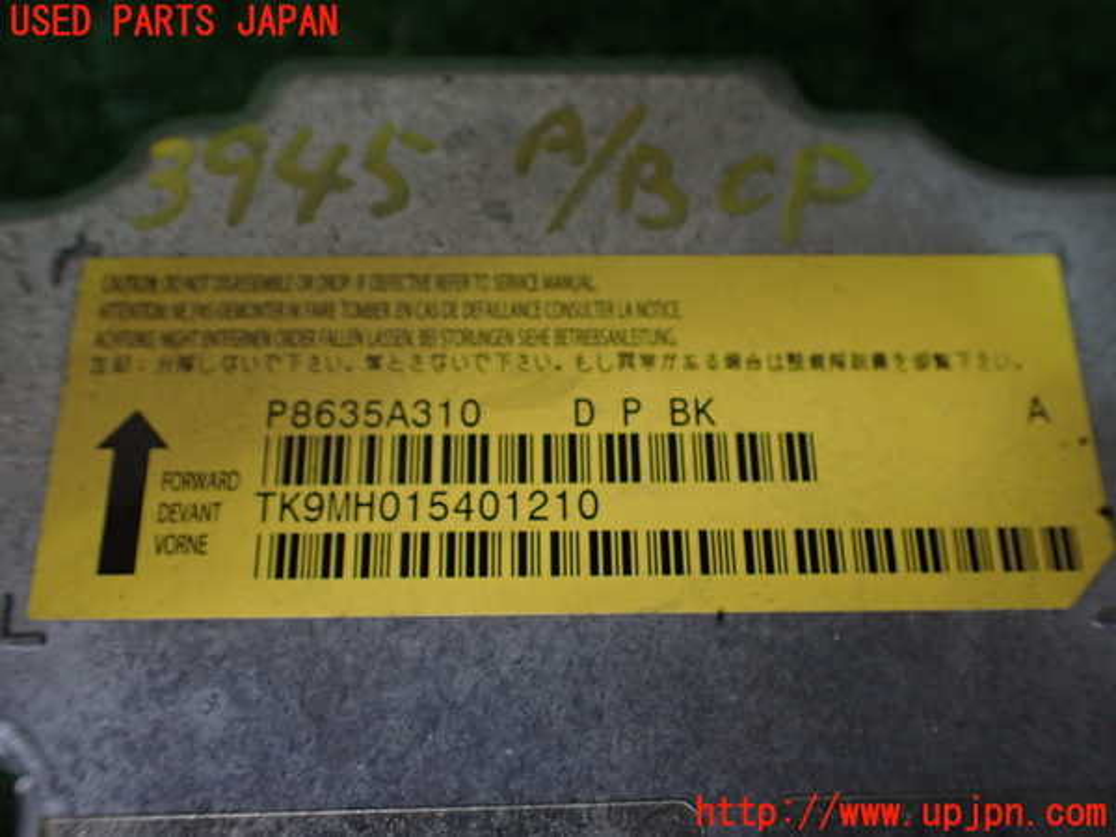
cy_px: 418
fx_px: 967
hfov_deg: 60.0
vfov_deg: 46.8
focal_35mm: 30
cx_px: 558
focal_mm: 5.4
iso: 320
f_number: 2.3
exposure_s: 1/125
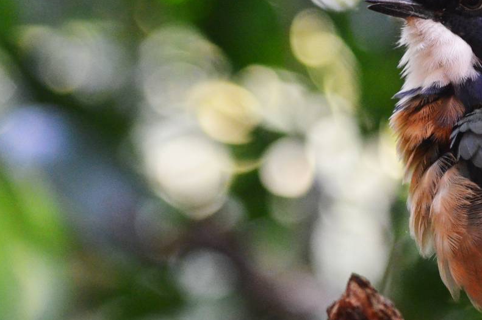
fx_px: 5481
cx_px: 463
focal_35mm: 410
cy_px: 194
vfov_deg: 3.3
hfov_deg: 5.0
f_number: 4.2
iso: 2500
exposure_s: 1/160
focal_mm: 135
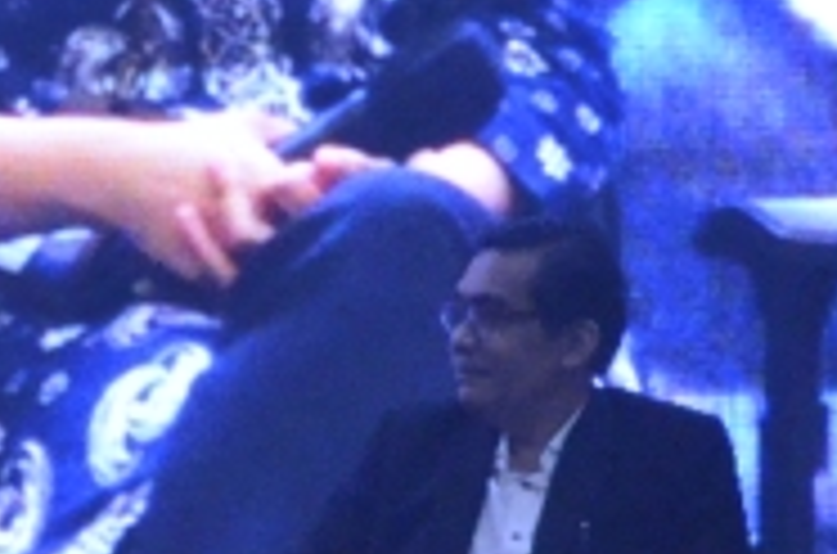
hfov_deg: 3.5
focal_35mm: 580
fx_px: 13451
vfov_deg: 2.4
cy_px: 7
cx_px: -695
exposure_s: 1/60
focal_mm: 70
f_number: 10
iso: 4000
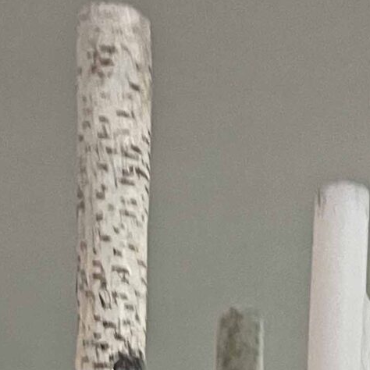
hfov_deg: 14.0
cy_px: 972
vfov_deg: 11.1
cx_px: 304
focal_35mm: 124
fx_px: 1500
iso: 640
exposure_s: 1/40
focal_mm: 5.7
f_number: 1.5
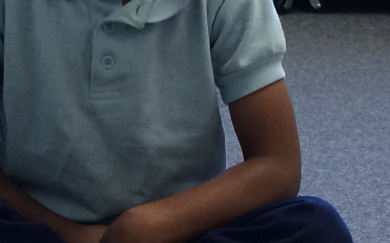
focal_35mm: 145
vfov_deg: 8.8
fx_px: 1541
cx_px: 153
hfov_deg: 14.4
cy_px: 394
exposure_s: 1/30
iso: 64
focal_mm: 4.12
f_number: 2.2
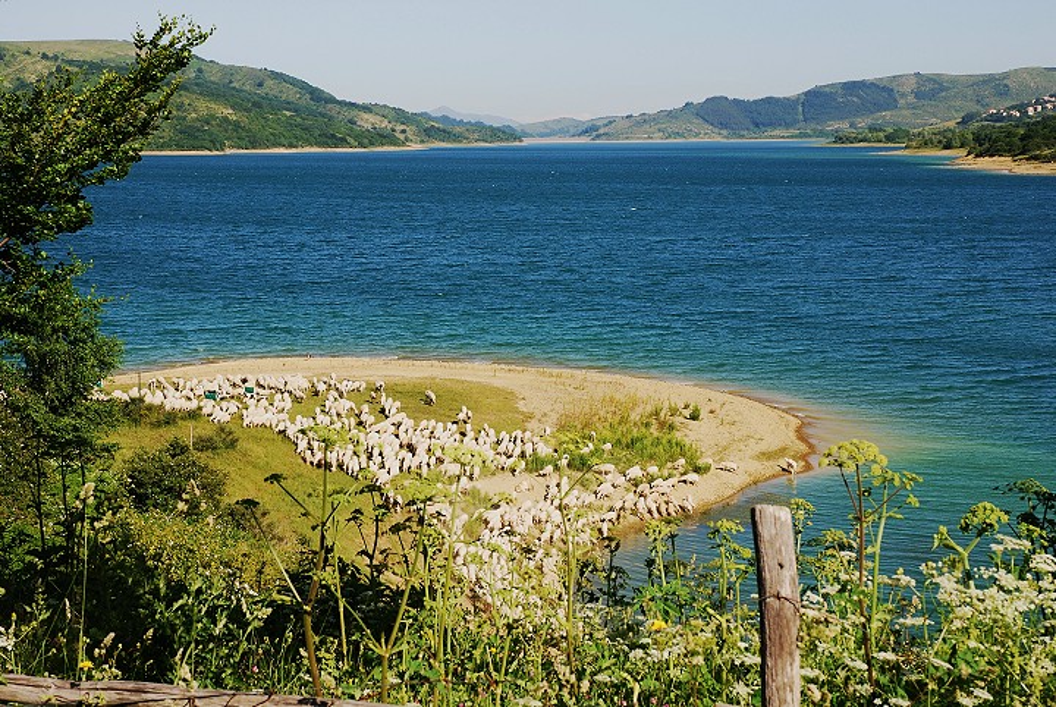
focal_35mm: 66
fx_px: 1938
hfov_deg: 30.5
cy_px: 354
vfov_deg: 20.7
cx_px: 528
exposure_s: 1/200
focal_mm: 44
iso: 200
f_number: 10
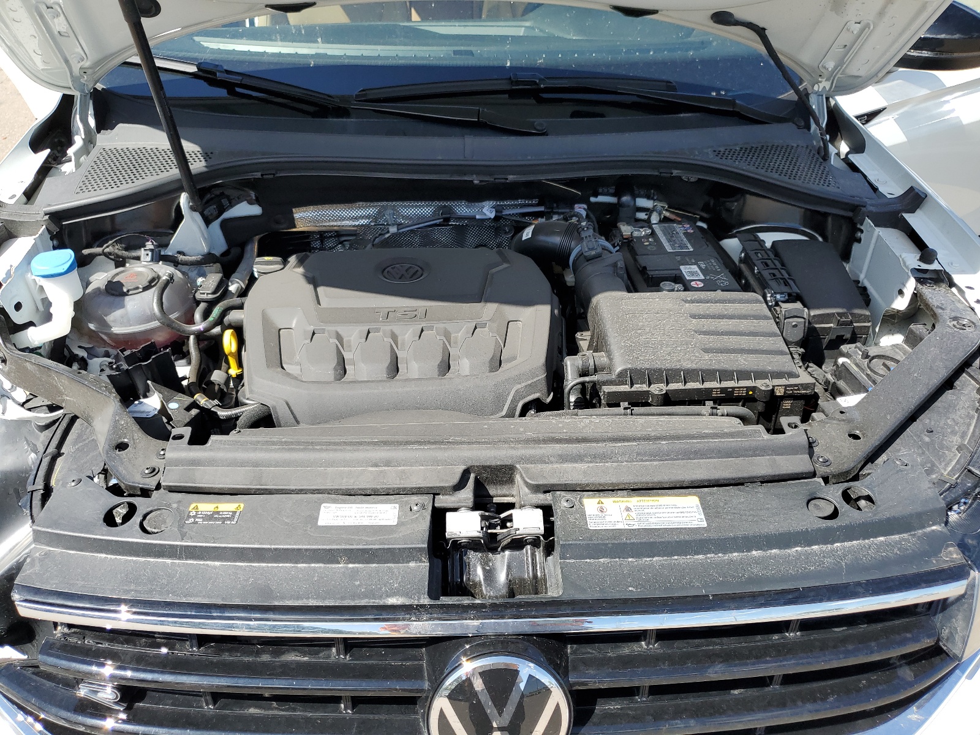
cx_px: 490
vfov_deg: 53.1
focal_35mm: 26
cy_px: 368
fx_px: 736
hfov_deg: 67.3
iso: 50
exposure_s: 1/1429
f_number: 1.5
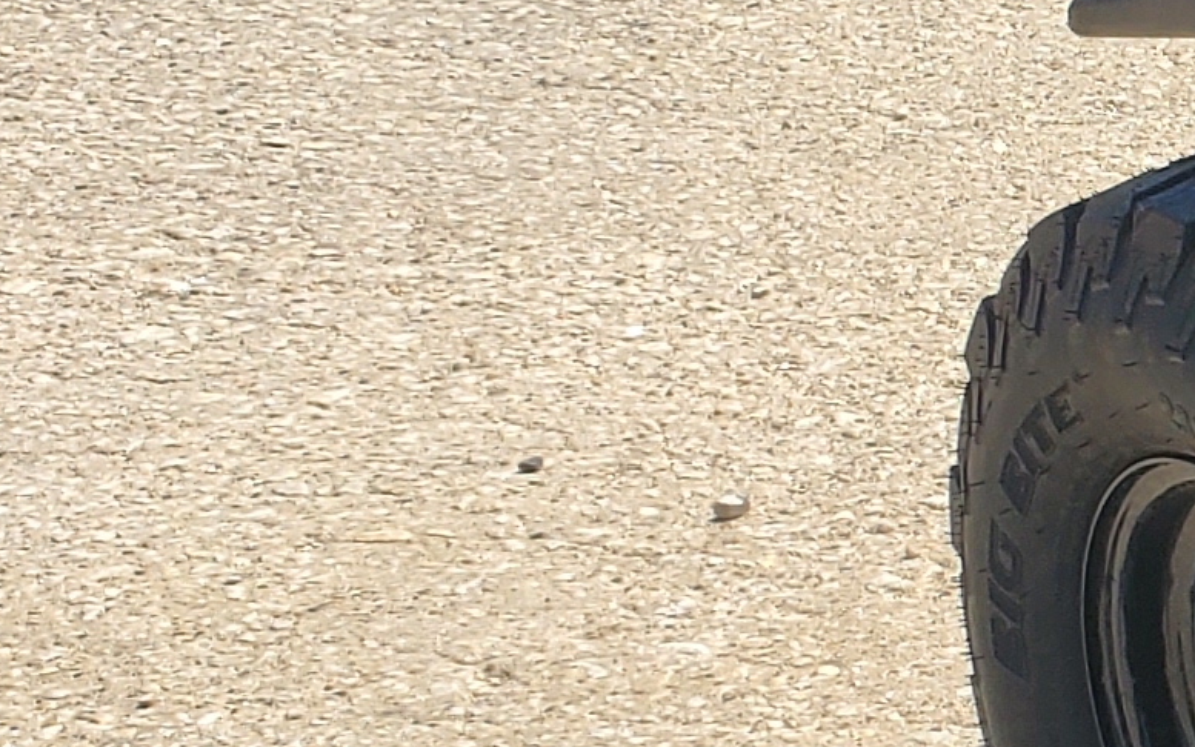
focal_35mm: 143
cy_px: 241
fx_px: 4658
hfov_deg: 12.1
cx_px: 2758
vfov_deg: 9.2
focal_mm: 4.3
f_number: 2.4
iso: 50
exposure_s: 1/1222
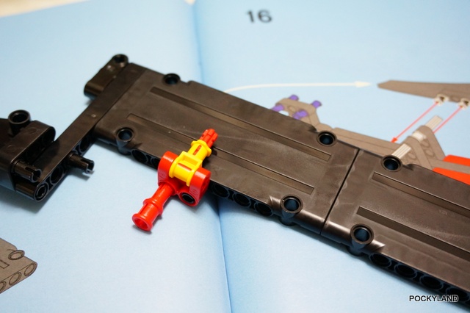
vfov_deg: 31.9
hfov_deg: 46.4
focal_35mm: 42
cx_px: 235
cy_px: 156
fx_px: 548
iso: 1600
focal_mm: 28
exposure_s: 1/30
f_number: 4.5
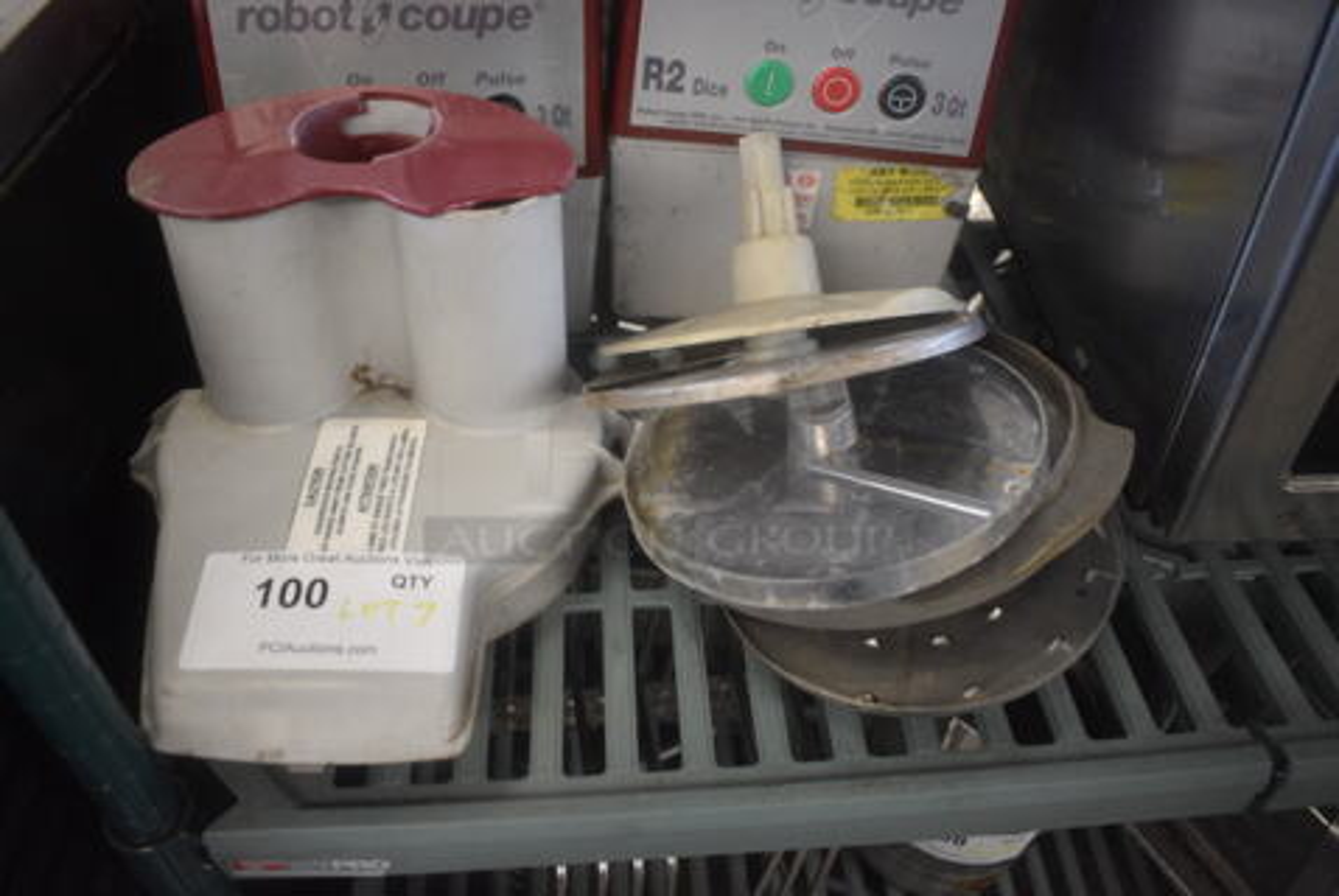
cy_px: 448
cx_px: 670
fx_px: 1005
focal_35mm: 27
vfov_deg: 48.1
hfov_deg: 67.3
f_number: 3.5
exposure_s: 1/125
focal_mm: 18
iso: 1250
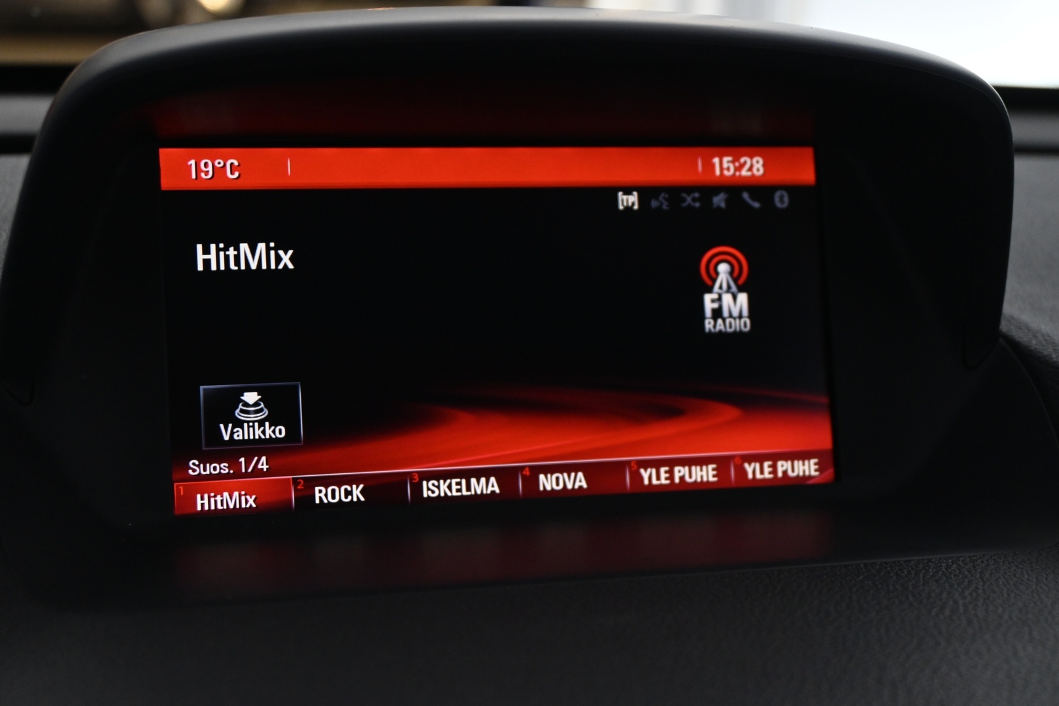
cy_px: 353
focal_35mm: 54
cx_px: 530
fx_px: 1588
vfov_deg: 25.1
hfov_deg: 36.9
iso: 1600
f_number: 5.3
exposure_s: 1/25
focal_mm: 36
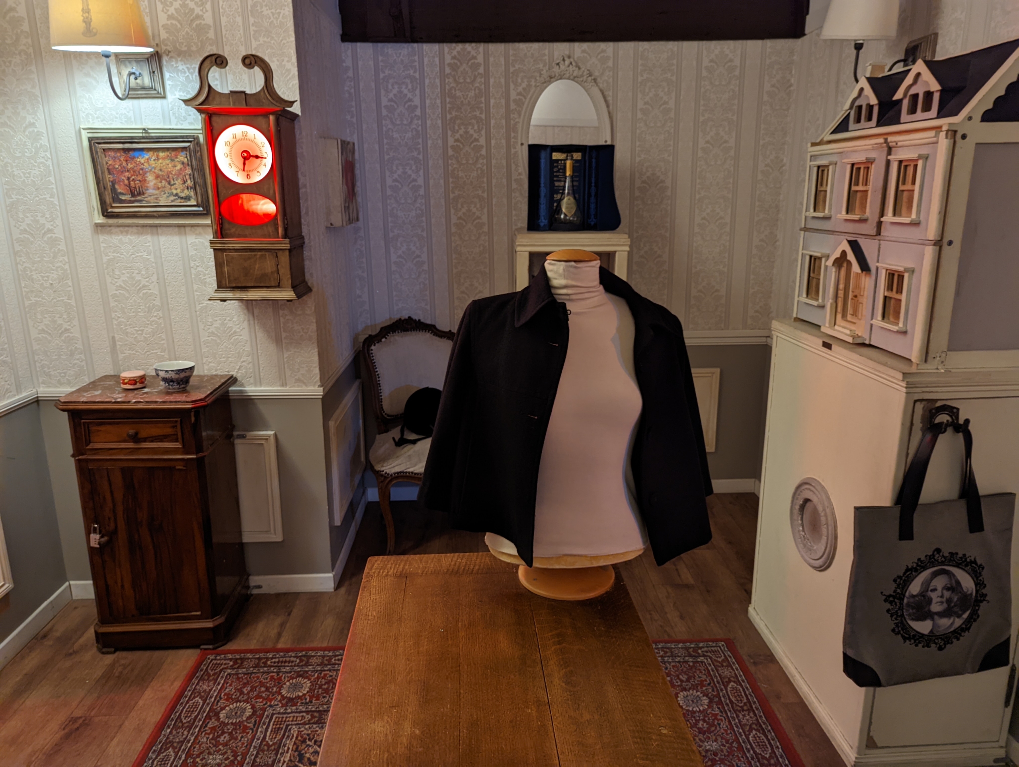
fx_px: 708
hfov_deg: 71.5
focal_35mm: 24
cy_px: 384
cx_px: 510
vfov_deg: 56.9
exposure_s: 1/2.82
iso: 177
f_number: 1.85
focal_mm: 6.81
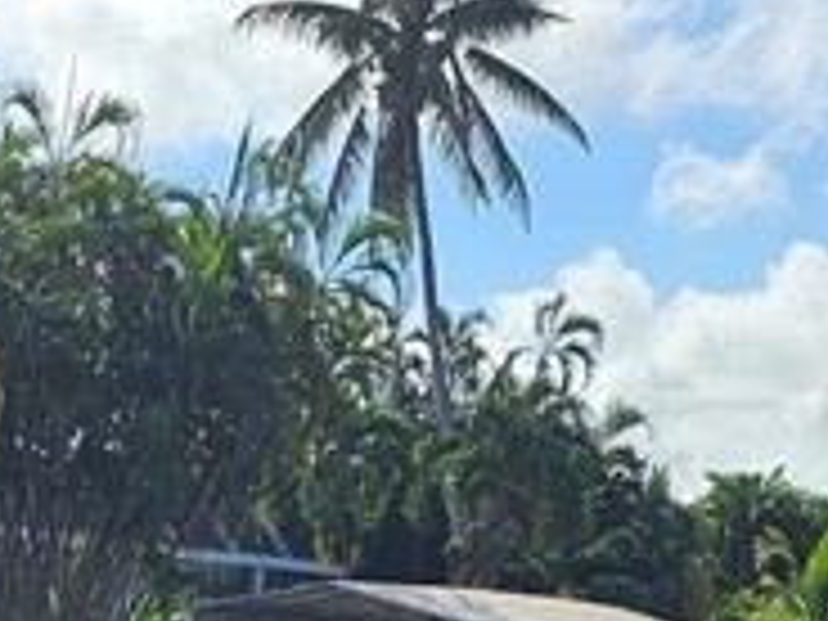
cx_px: -140
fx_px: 3062
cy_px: 1458
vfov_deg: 10.2
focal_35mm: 128
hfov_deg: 14.9
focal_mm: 6.3
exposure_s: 1/1384
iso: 10
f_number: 1.7
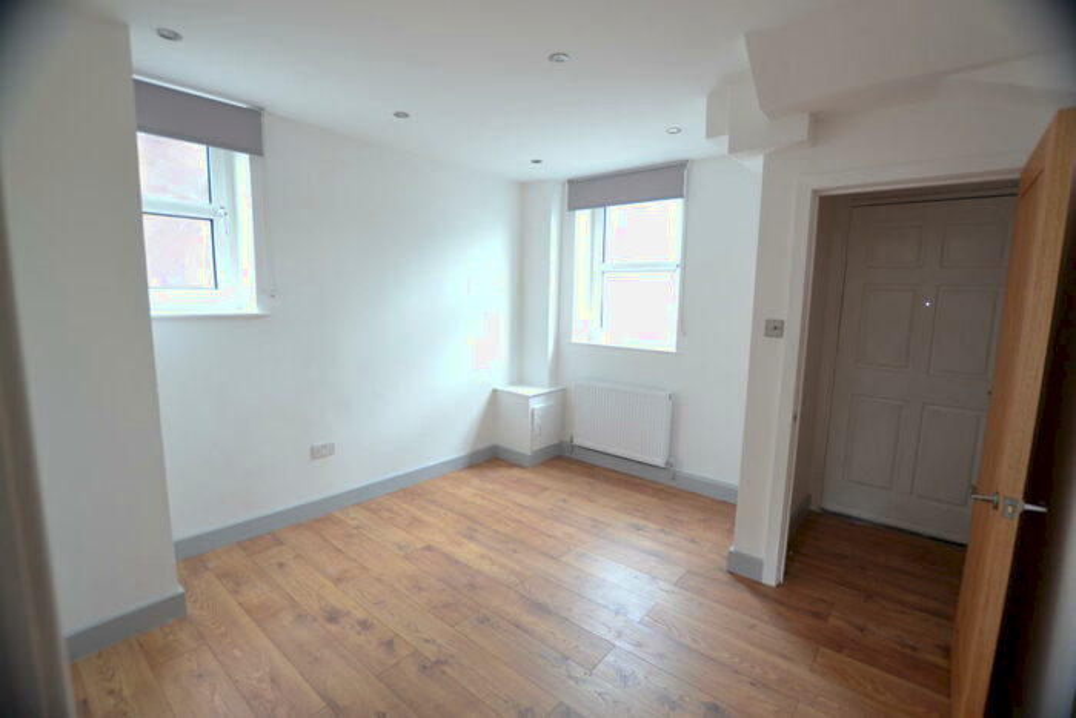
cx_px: 538
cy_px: 359
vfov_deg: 77.4
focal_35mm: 15
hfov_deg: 100.4
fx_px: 448
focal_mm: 10
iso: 100
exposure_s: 1/10
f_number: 3.5
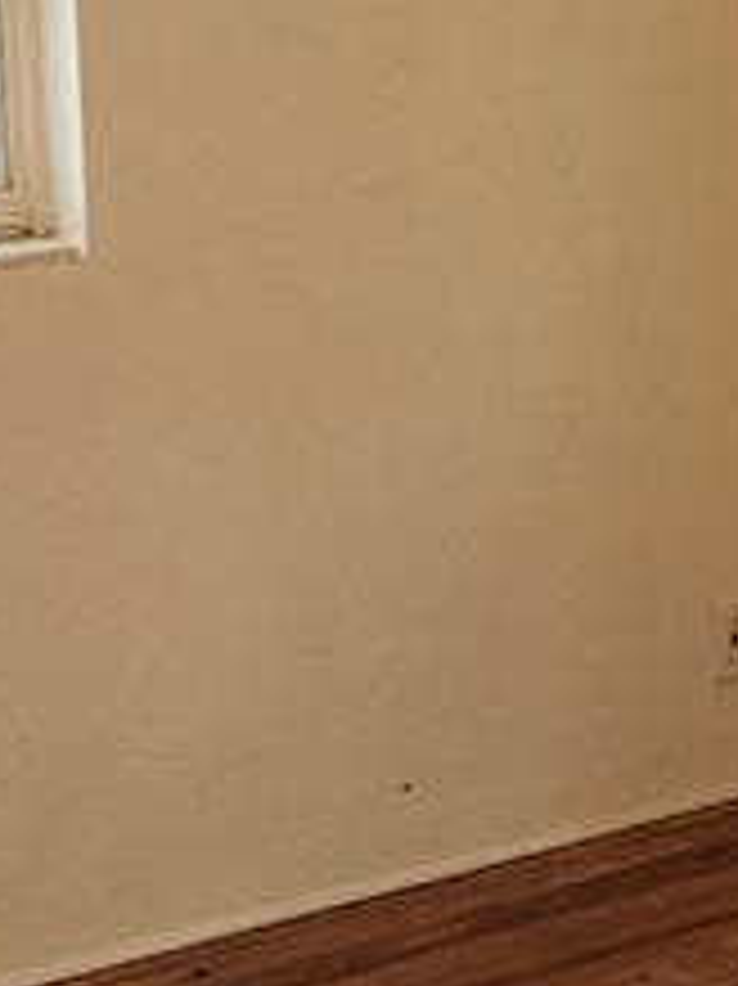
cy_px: 383
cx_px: 918
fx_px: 3585
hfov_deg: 11.5
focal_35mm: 126
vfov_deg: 15.6
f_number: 1.8
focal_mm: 5.4
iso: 125
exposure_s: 1/60
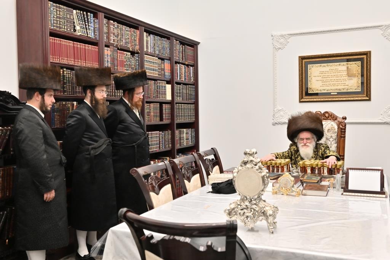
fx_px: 390
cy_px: 130
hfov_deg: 53.1
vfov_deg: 36.8
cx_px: 195
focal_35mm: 36
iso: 640
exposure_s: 1/250
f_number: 4
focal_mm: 24
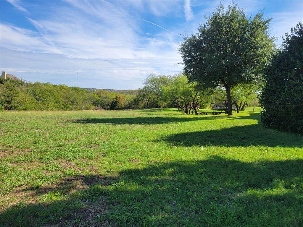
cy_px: 114
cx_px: 152
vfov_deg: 53.1
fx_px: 228
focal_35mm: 26
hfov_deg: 67.3
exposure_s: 1/1989
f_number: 1.8
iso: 40
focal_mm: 5.4
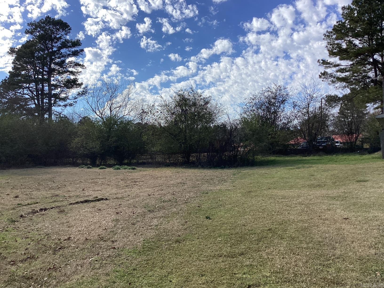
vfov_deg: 45.4
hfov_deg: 58.4
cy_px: 144
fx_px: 344
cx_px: 192
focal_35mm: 31
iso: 25
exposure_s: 1/1664
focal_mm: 3.3
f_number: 2.4
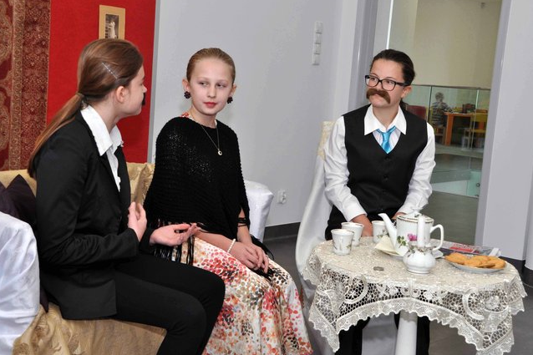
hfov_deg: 36.3
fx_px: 814
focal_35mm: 55
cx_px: 266
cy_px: 175
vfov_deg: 24.6
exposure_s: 1/60
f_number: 13
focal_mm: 36
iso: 800
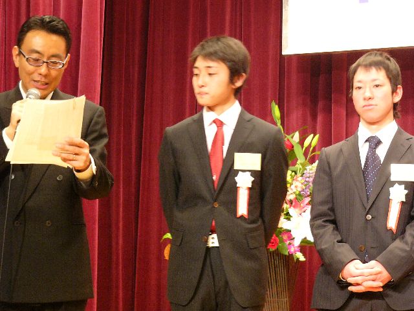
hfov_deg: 17.3
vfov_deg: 13.0
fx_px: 1363
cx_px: 207
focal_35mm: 114
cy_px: 156
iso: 200
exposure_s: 1/10
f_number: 2.8
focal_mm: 19
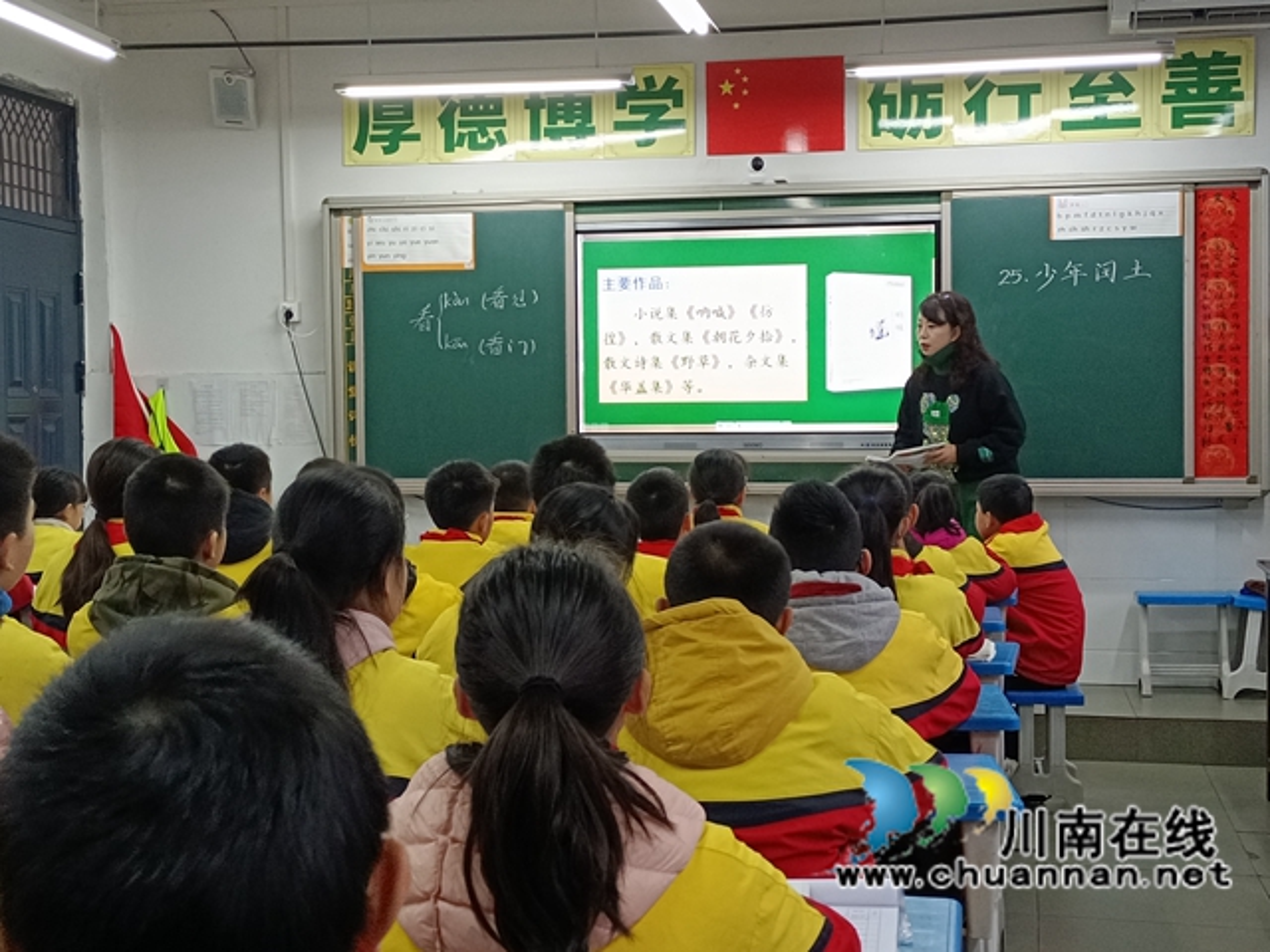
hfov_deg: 36.8
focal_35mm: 52
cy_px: 476
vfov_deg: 28.0
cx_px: 635
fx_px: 1908
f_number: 1.79
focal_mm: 4.71
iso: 1060
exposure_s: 1/50
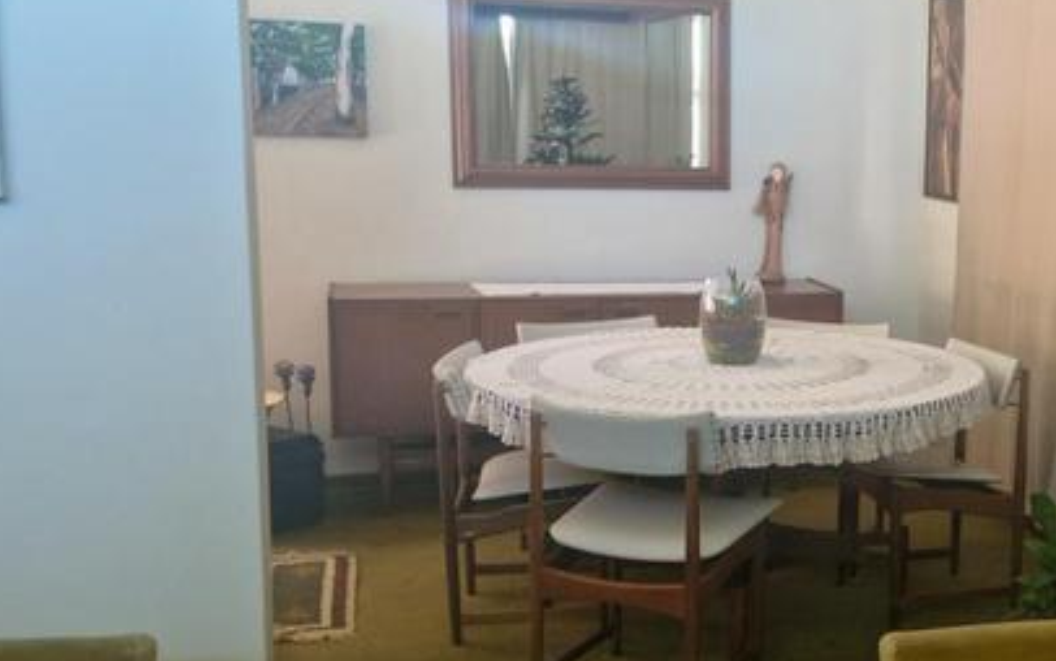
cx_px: 856
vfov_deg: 26.9
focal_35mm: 48
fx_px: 1382
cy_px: 328
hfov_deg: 40.0
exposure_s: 1/100
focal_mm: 5.54
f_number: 1.8
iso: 640
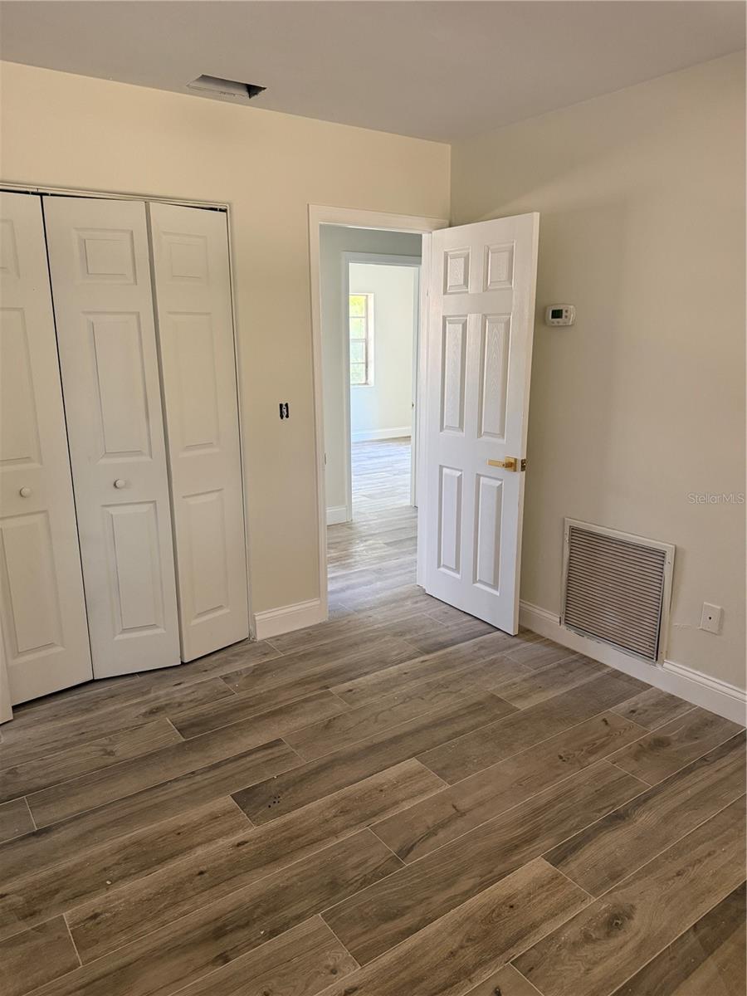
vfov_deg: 71.6
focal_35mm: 24
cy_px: 498
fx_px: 691
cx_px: 374
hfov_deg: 56.8
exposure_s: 1/60
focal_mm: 6.76
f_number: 1.78
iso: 400
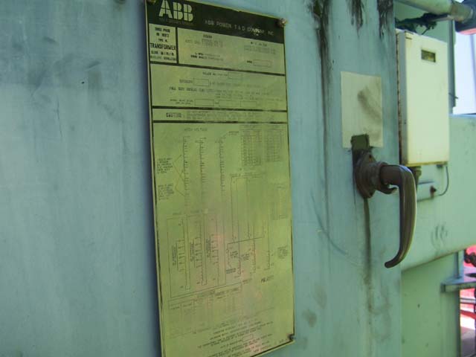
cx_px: 238
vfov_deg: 37.7
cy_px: 178
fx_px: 523
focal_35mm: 38
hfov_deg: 49.0
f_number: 2.8
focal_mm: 6.3
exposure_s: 1/125
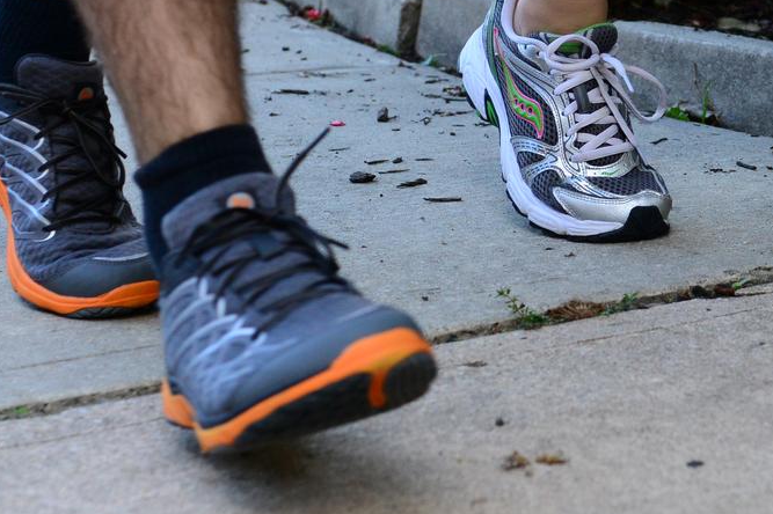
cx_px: 855
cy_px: 259
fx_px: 2318
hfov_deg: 18.2
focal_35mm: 108
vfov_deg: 12.7
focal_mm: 36
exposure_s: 1/800
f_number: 4
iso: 800
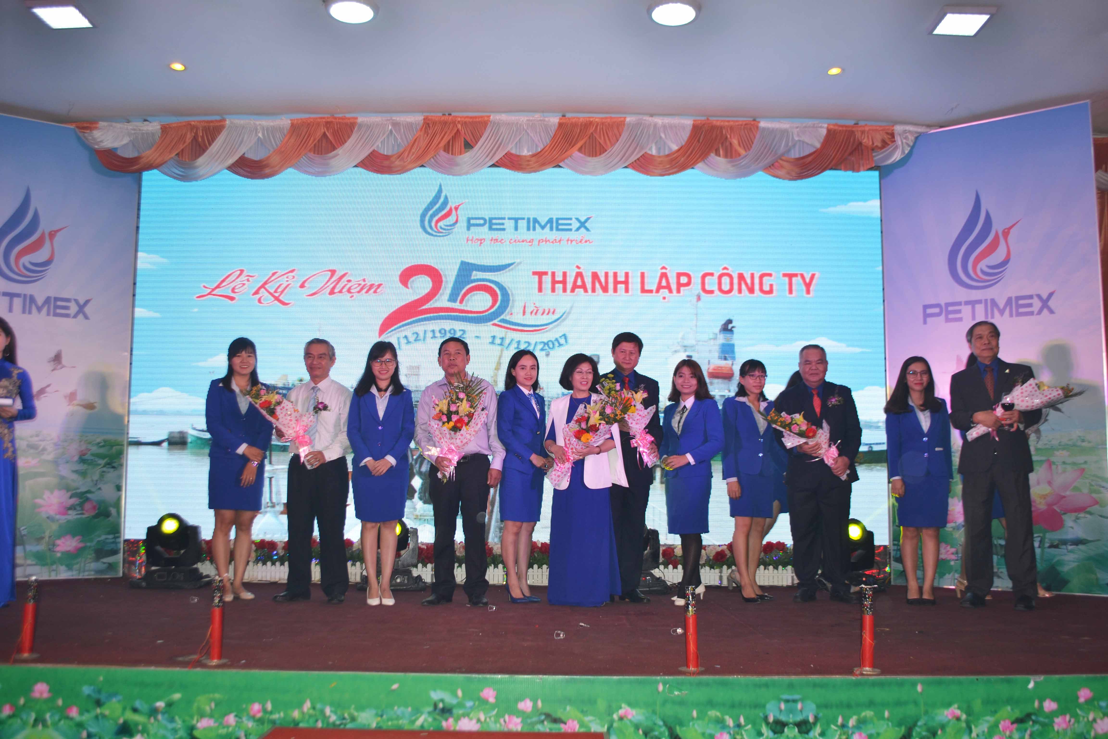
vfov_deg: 43.6
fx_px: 923
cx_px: 554
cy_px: 370
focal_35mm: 30
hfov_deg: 61.9
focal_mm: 20
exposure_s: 1/60
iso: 100
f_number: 3.8
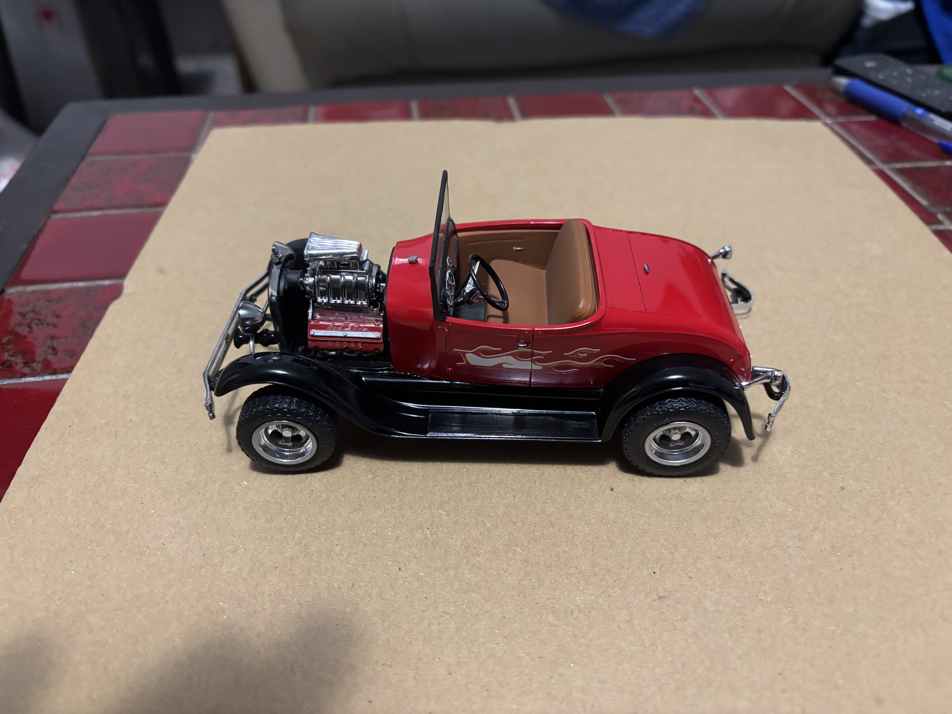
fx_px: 715
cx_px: 476
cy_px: 357
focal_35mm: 26
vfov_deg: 53.1
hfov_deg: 67.3
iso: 640
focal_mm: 5.96
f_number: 1.6
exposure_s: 1/35
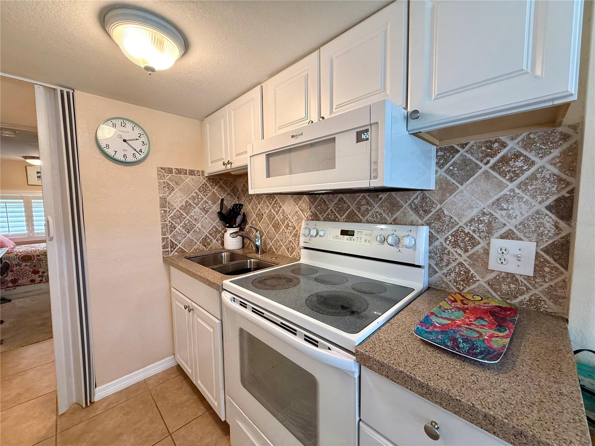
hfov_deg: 102.1
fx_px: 241
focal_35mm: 14
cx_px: 298
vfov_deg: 85.7
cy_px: 223
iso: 200
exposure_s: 1/60
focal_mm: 2.22
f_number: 2.2
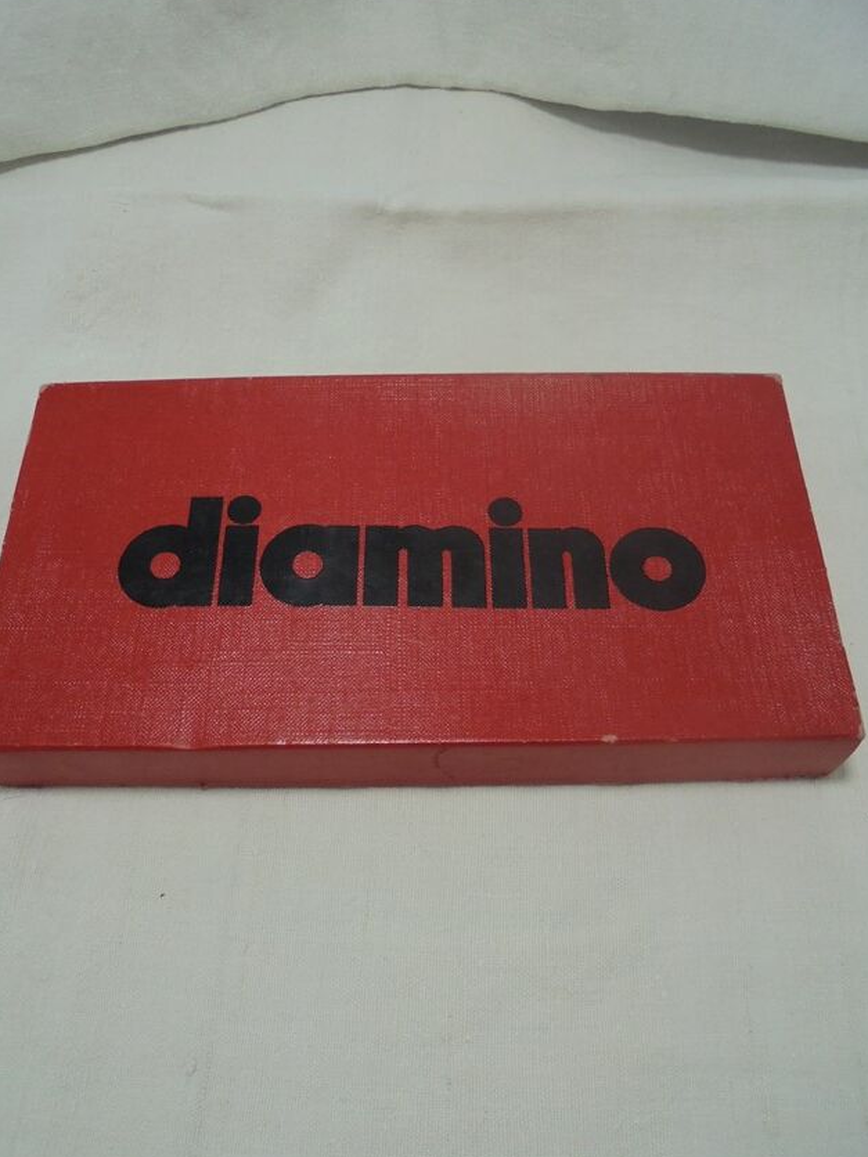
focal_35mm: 28
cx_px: 420
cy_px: 603
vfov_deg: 63.4
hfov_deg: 49.7
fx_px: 936
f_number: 3.5
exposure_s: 1/160
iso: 100
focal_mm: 4.6
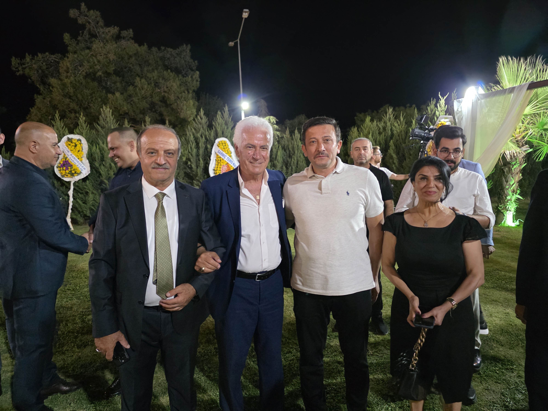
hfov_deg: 73.9
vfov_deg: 58.9
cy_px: 206
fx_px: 364
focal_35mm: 23
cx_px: 274
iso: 2500
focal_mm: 6.3
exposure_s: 1/100
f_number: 1.7
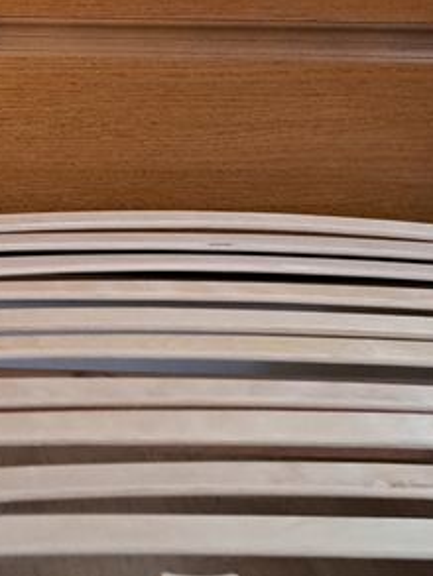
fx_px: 1367
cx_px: -94
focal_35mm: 82
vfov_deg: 23.1
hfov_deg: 17.2
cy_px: 31
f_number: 1.8
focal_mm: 5.23
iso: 400
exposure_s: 1/33
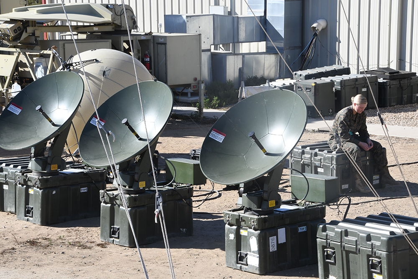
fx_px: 1393
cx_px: 209
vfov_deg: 11.4
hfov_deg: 17.1
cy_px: 140
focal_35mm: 120
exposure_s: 1/250
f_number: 22
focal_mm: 80
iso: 800
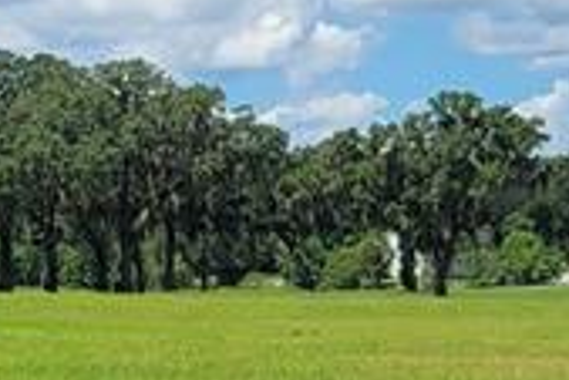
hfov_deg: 12.4
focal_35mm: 164
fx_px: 2594
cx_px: 10
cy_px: 232
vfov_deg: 8.4
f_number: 1.8
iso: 40
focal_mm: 5.4
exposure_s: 1/3436
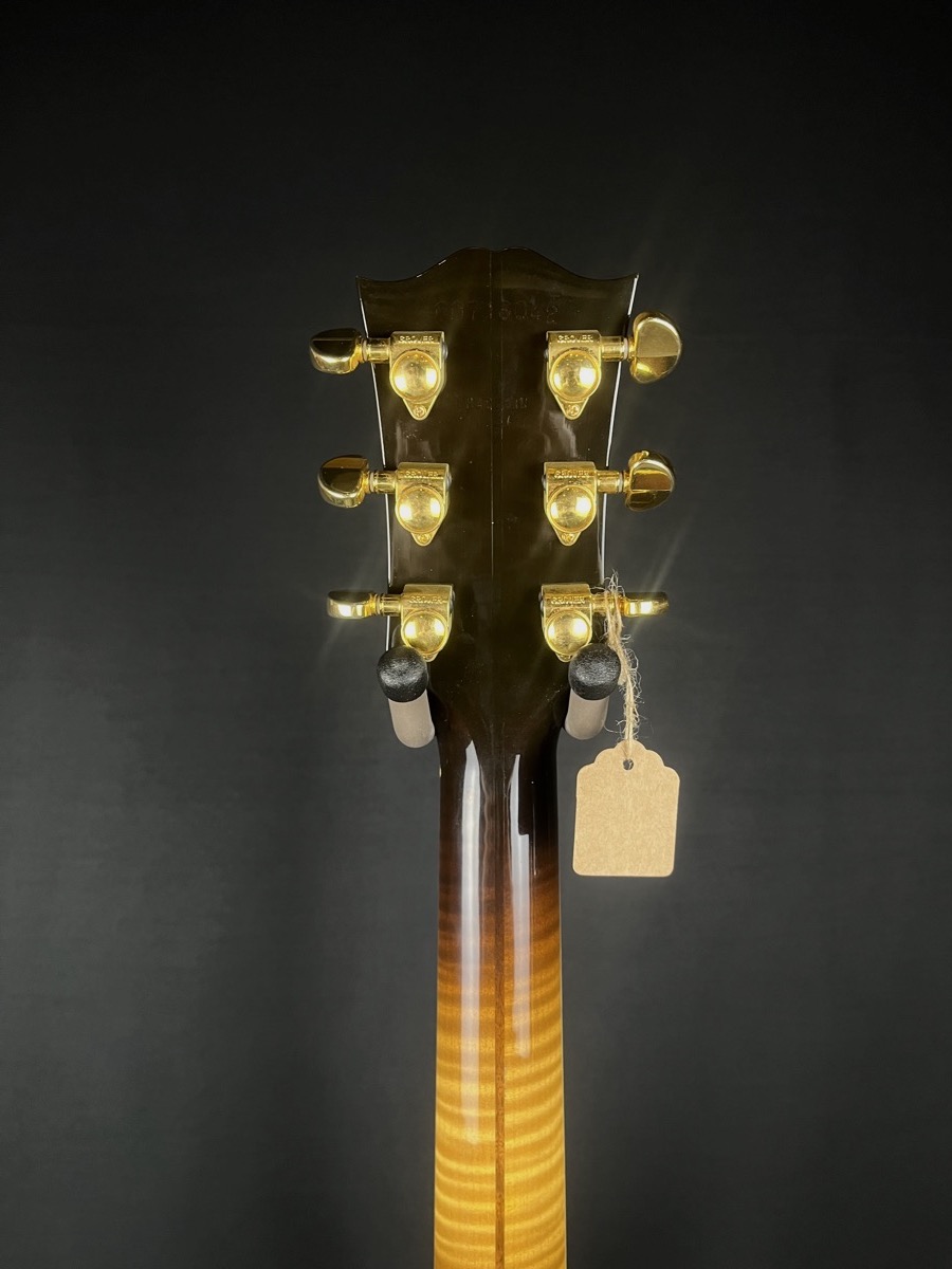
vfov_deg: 67.3
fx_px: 953
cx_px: 476
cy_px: 634
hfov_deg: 53.1
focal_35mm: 26
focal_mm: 5.1
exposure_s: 1/60
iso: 80
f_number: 1.6
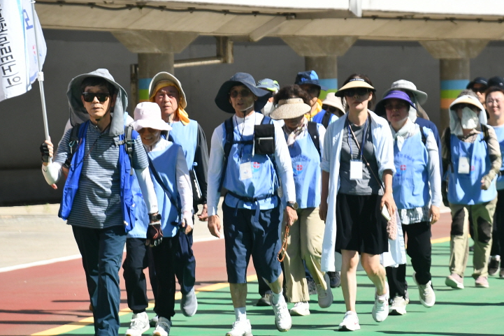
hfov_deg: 8.2
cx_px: 301
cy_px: 141
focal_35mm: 252
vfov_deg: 5.5
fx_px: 3528
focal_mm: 116
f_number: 7.1
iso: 800
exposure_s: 1/800
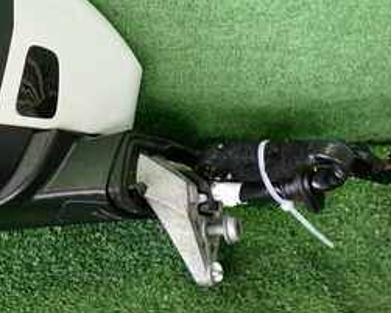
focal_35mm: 70
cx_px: 41
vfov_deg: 21.7
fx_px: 810
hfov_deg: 26.3
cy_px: 73
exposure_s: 1/30
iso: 200
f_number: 2.3
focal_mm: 5.4
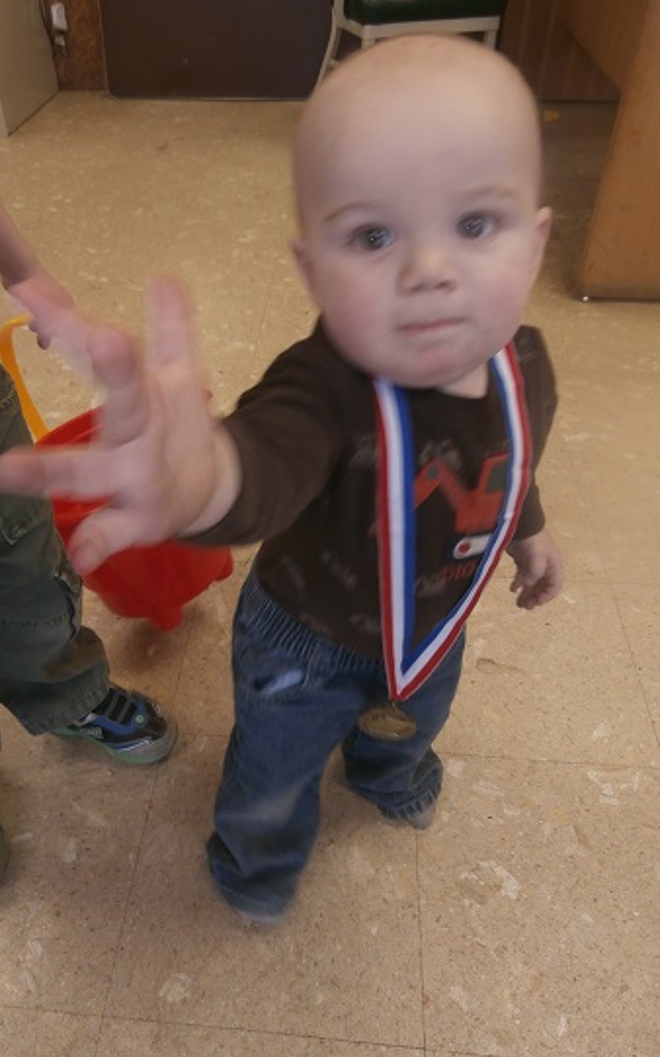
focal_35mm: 26
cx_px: 280
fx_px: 748
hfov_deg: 47.4
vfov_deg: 70.4
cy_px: 536
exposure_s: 1/30
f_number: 3
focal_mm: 4.2
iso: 100
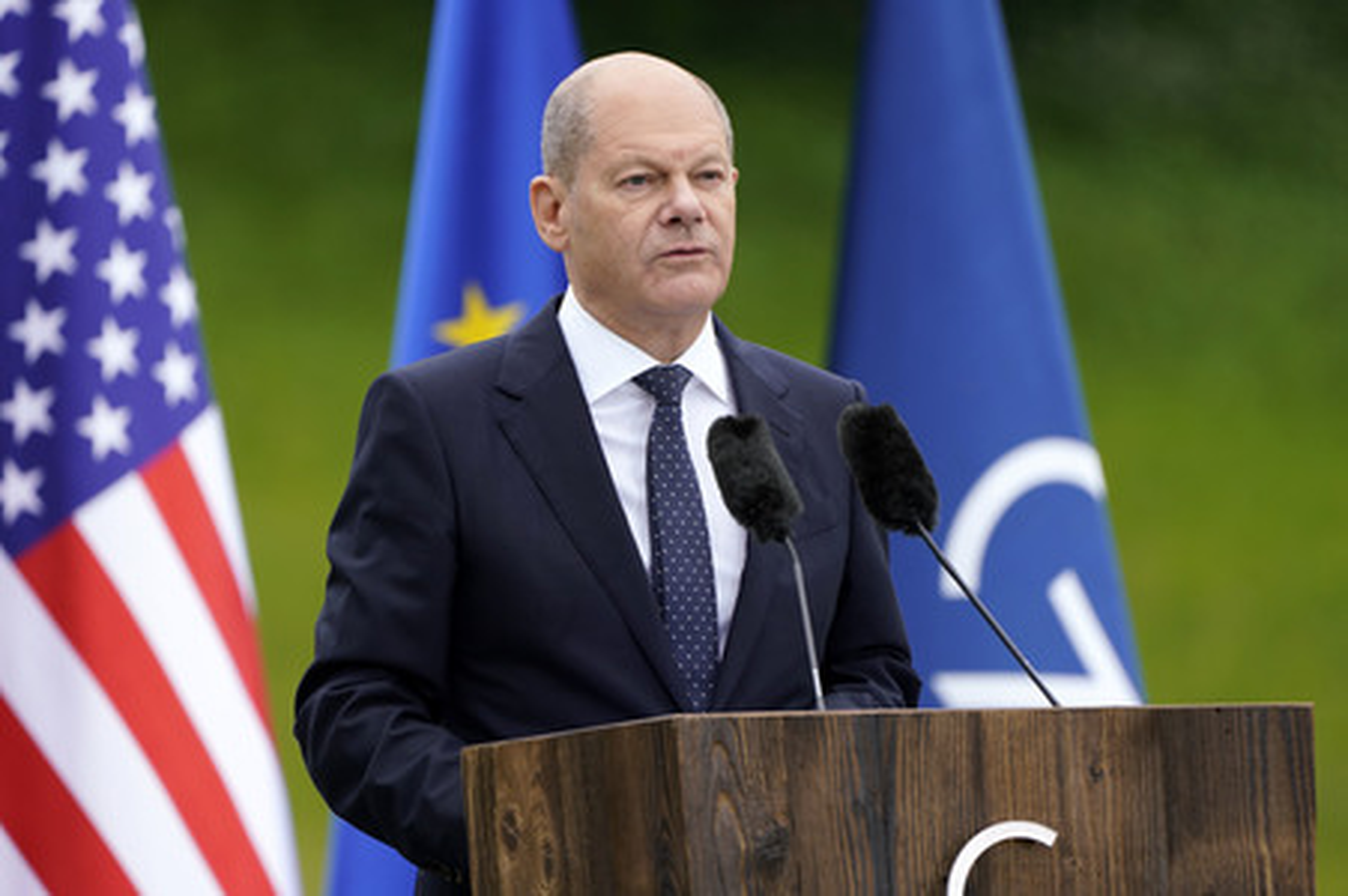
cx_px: 674
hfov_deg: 5.2
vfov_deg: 3.4
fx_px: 14966
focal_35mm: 400
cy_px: 448
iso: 500
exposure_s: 1/640
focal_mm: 400
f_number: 5.6
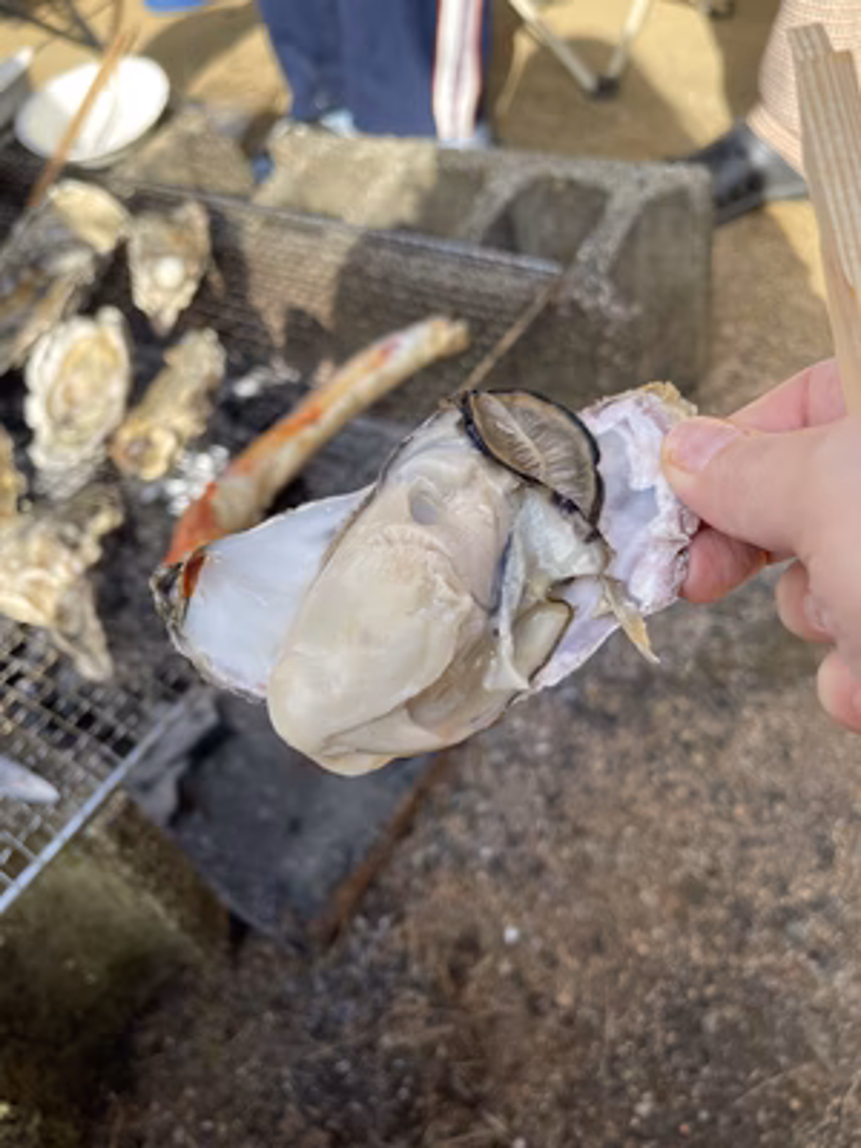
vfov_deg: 69.4
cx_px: 430
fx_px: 829
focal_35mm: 25
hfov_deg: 54.9
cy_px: 574
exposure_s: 1/765
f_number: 1.6
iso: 32
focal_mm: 5.1
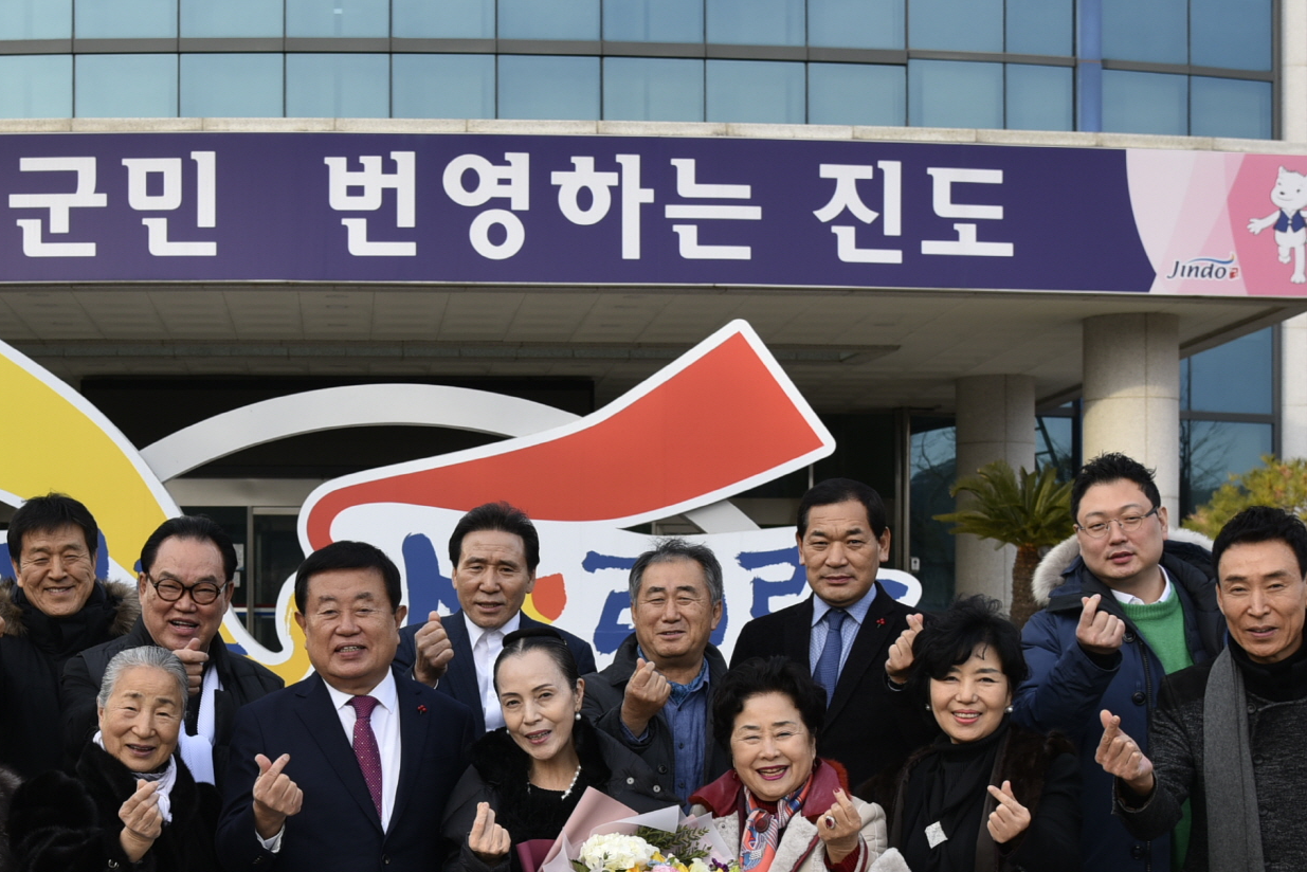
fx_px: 2469
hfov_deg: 29.3
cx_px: 359
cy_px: 668
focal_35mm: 68
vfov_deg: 19.9
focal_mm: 35
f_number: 6.3
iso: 100
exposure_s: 1/125
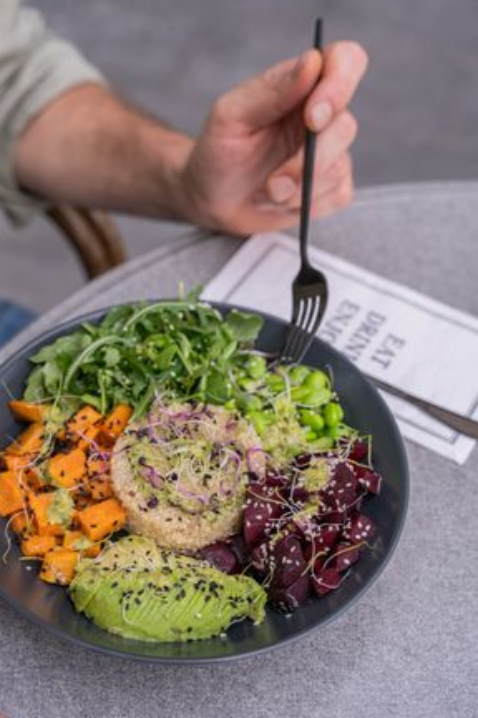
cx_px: 214
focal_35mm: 50
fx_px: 1005
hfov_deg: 26.7
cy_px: 386
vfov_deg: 39.3
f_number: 4
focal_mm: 45.4
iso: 200
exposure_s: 1/160
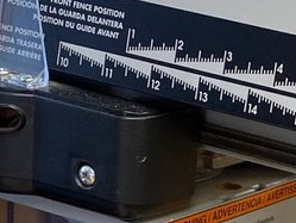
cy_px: 358
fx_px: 1352
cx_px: 396
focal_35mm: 158
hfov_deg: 12.1
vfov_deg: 9.1
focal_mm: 4.25
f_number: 1.8
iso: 100
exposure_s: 1/120
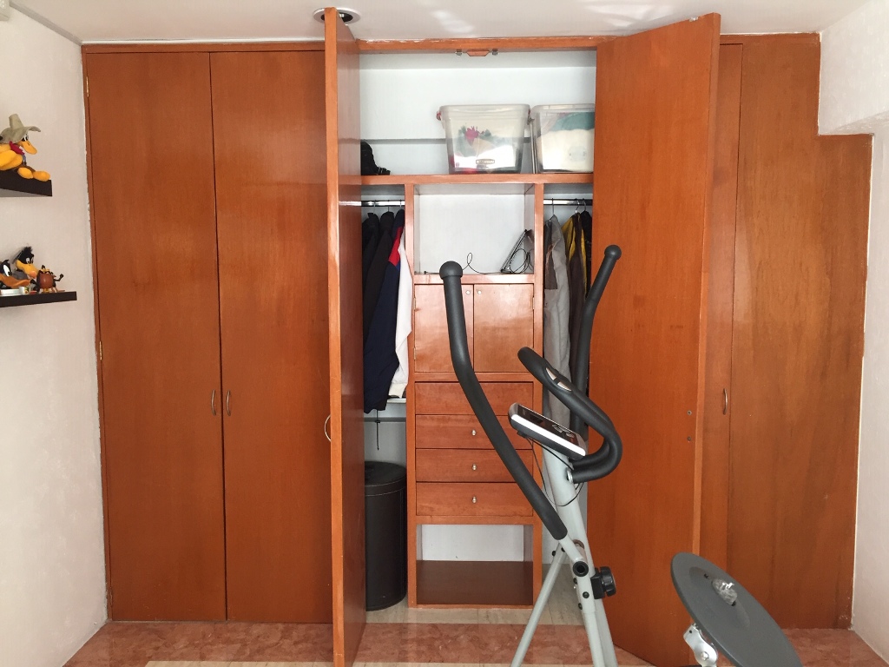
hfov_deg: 61.7
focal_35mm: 29
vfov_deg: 48.2
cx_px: 444
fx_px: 745
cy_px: 334
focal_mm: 4.15
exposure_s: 1/30
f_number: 2.2
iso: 50
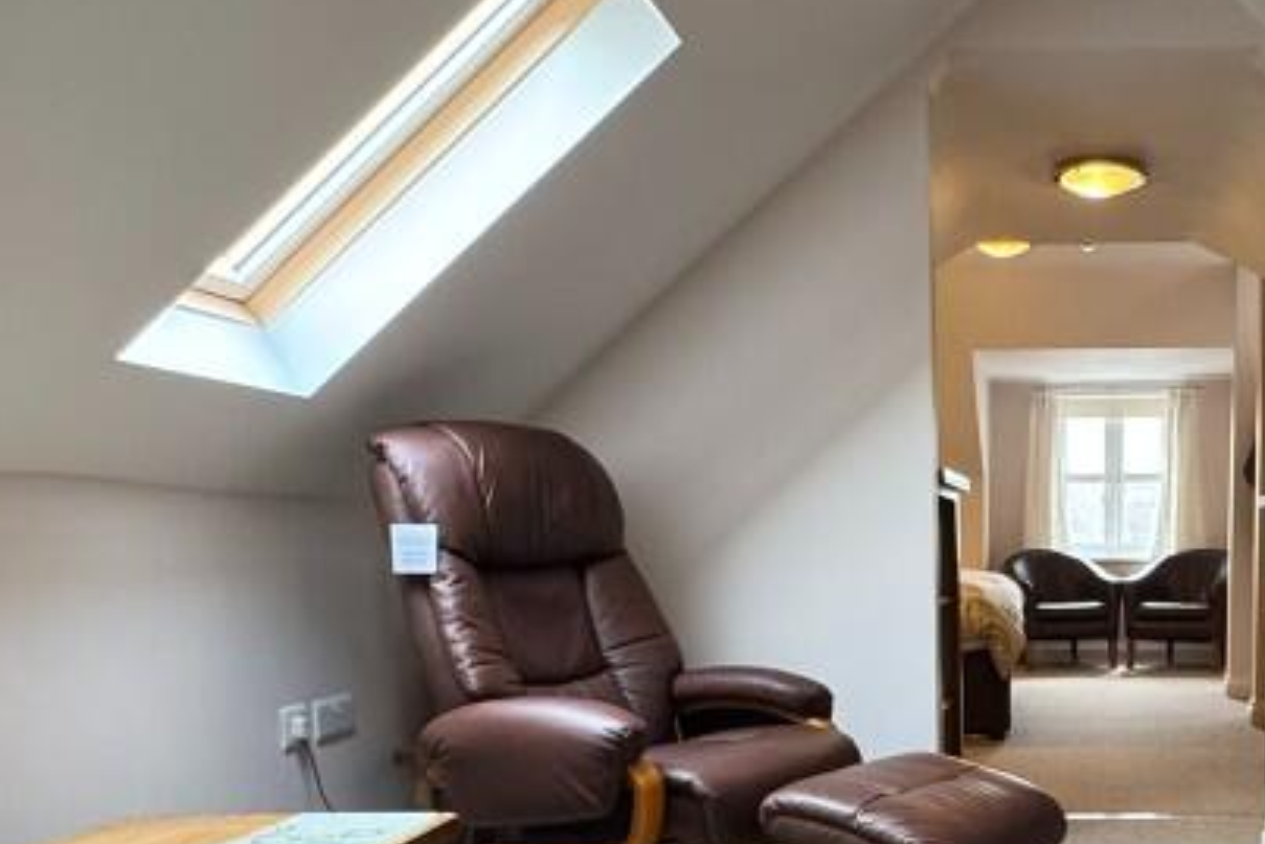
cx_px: 1030
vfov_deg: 34.3
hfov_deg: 48.6
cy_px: 734
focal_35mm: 37
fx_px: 1301
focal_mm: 2.22
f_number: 2.2
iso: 320
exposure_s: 1/50
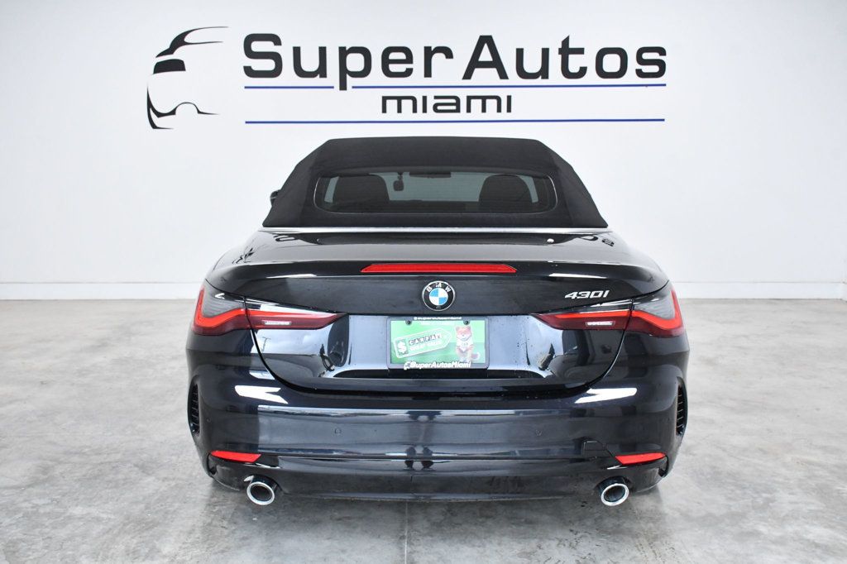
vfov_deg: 34.2
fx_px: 917
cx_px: 424
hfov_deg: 49.6
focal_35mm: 39
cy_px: 282
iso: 2500
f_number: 8
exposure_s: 1/250
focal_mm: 26
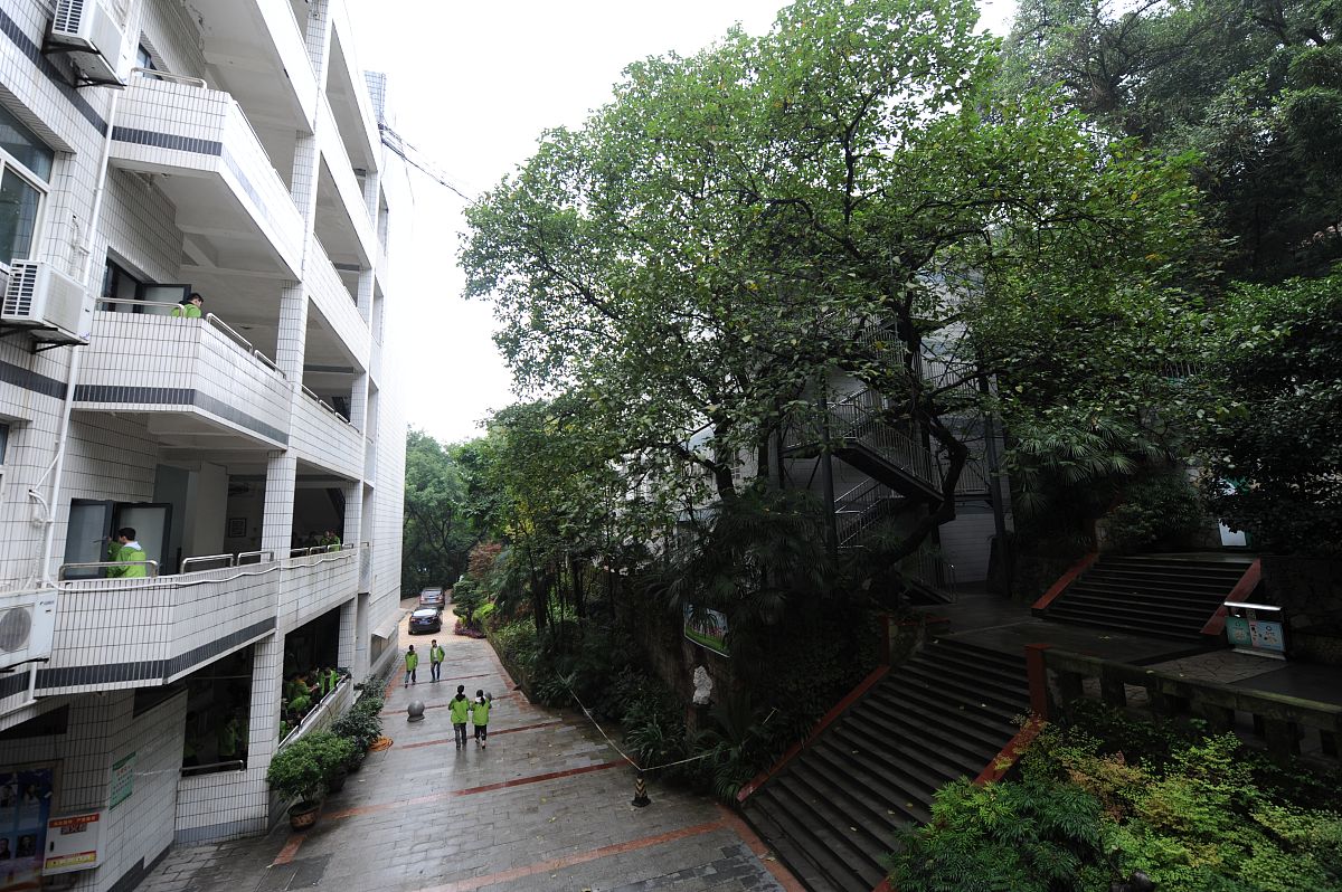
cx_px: 671
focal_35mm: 14
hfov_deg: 104.3
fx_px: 521
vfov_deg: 81.1
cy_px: 446
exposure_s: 1/200
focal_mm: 14
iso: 400
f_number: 4.5
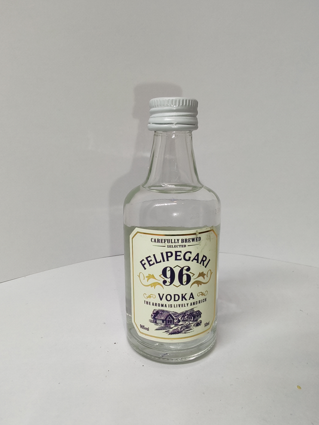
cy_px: 212
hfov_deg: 51.4
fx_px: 332
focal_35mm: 27
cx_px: 160
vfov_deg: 65.3
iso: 64
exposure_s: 1/100
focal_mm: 1.96
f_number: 2.2
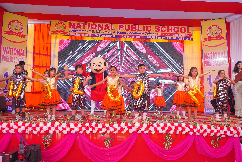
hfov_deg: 58.7
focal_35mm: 32
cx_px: 121
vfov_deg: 41.1
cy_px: 81
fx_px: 215
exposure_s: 1/160
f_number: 8
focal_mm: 32
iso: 2500
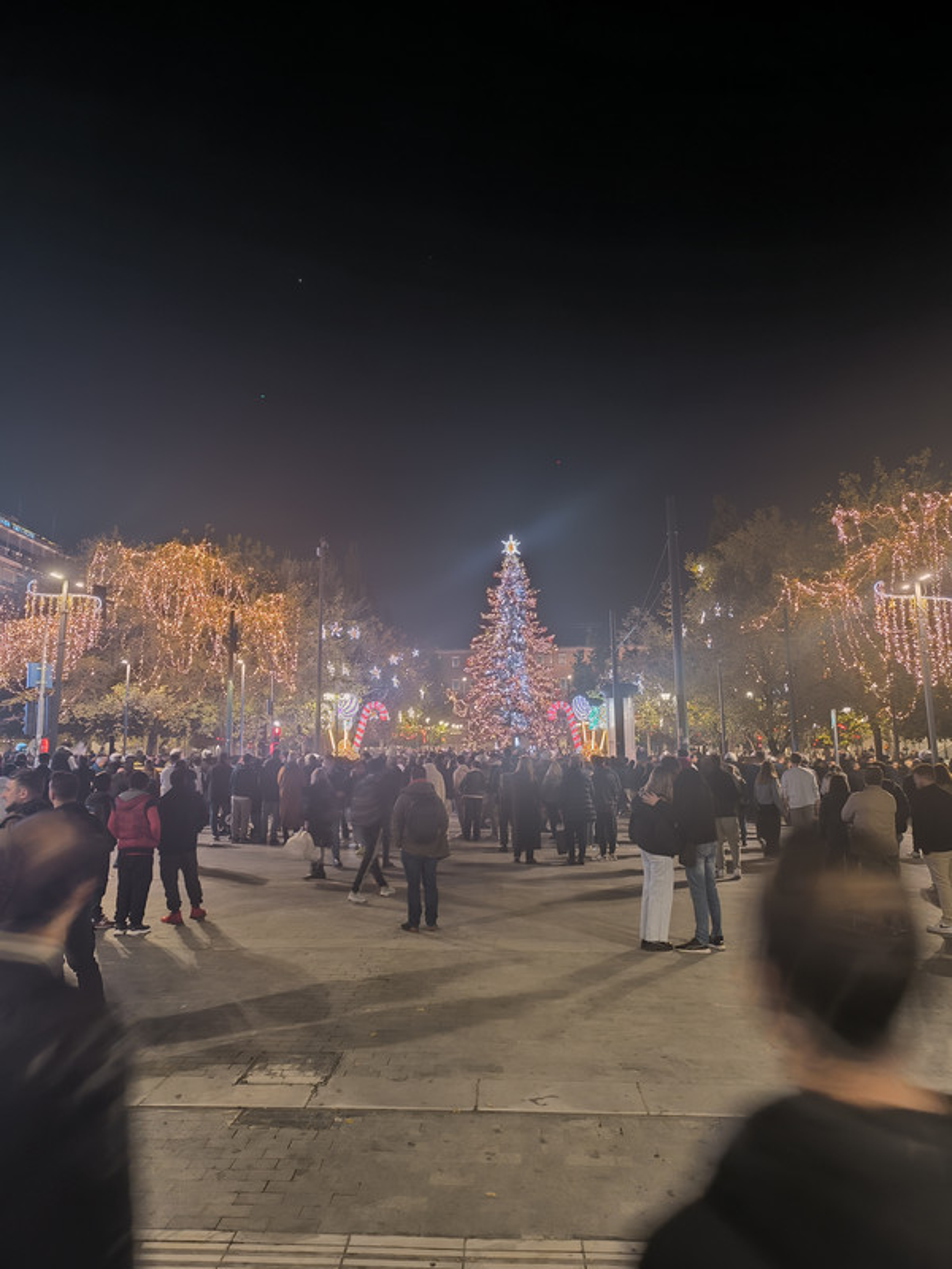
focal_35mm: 23
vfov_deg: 73.9
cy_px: 634
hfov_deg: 58.9
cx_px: 476
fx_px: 843
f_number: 1.65
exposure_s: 1/20
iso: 1600
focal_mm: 6.14
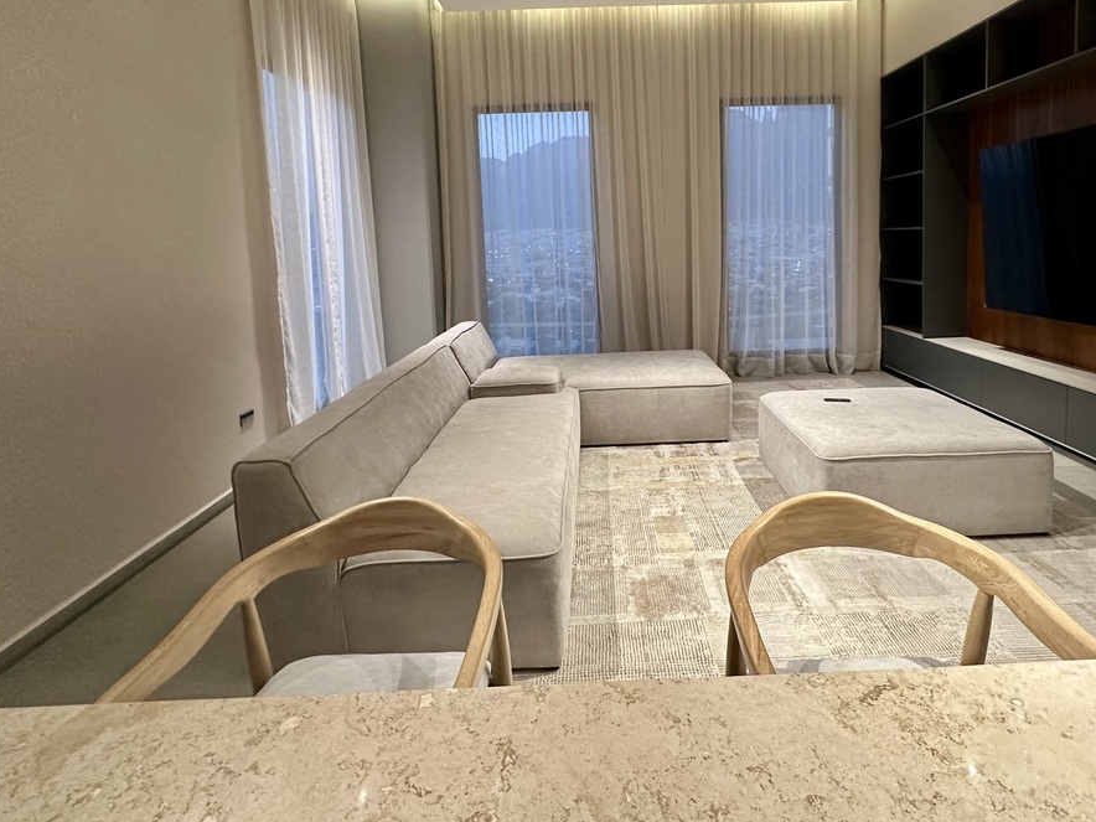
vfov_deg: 67.2
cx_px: 610
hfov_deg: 84.3
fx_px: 602
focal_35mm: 19
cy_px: 290
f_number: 2.2
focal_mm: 2.22
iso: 320
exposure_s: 1/60
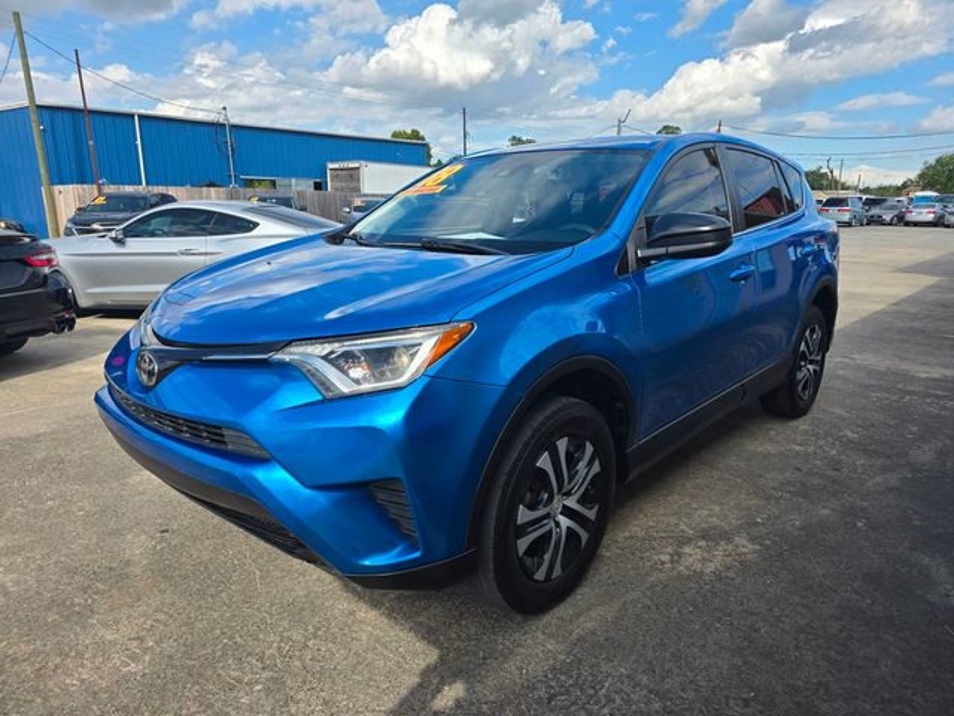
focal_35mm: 23
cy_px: 358
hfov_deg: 73.9
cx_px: 477
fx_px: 634
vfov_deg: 58.9
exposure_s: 1/728
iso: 12
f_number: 1.7
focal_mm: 6.3
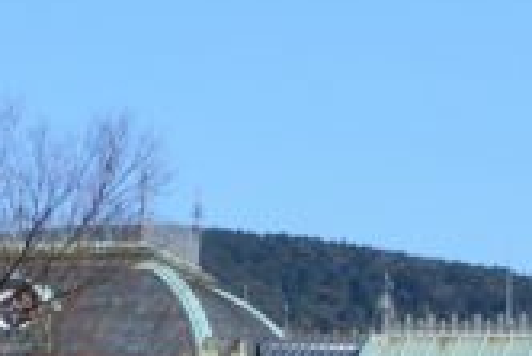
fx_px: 2736
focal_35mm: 185
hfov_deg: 9.8
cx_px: 1256
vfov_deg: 7.0
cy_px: 868
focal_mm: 20
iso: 400
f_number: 6.3
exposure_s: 1/1600
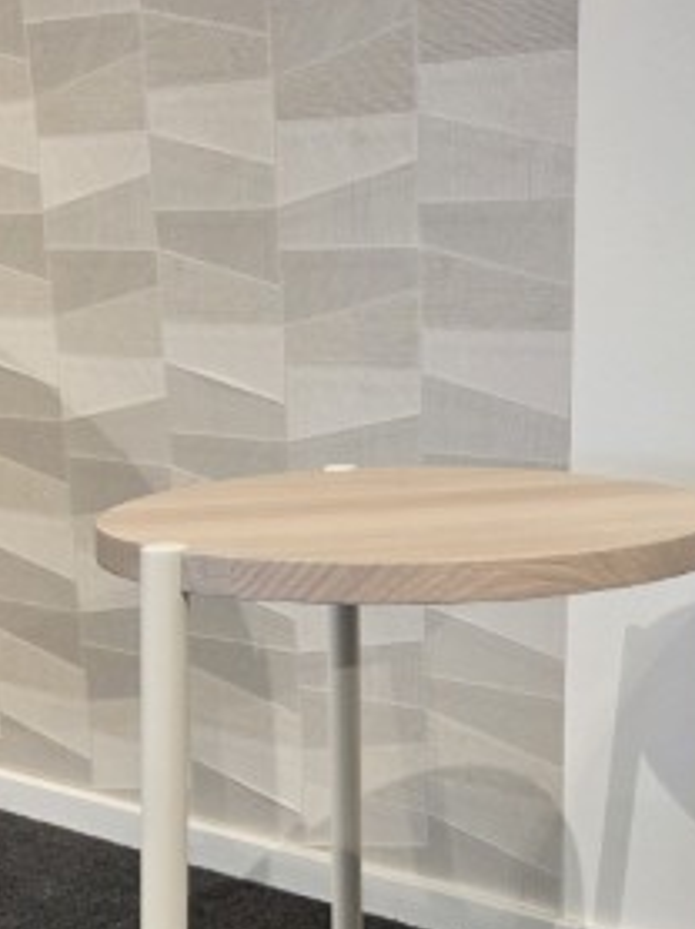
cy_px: 735
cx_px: 471
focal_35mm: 53
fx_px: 1421
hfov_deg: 27.3
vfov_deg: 35.1
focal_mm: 5.4
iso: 200
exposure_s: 1/100
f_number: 1.8
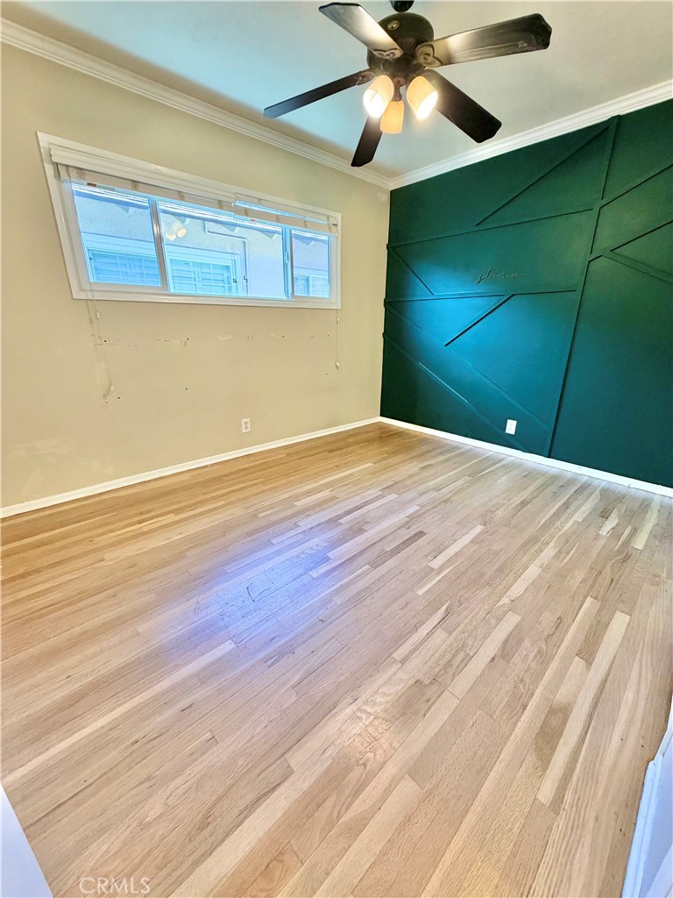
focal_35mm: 14
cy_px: 449
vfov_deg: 102.1
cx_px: 336
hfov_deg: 85.7
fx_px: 363
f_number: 2.2
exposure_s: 1/60
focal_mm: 2.22
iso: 320
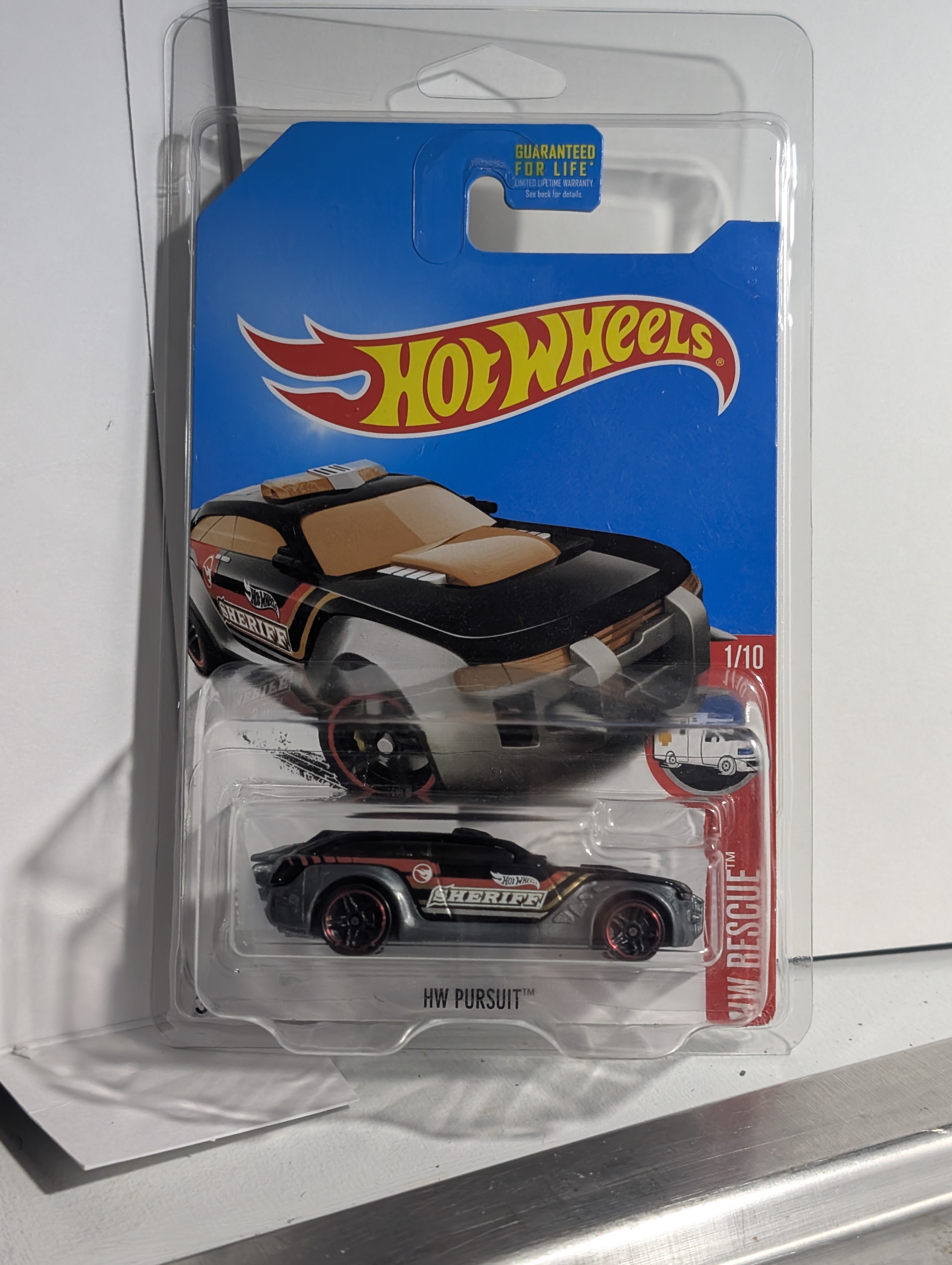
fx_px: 1792
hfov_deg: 29.7
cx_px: 476
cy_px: 632
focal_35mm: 49
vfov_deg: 38.9
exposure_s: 1/154
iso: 334
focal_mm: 6.9
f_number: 1.68
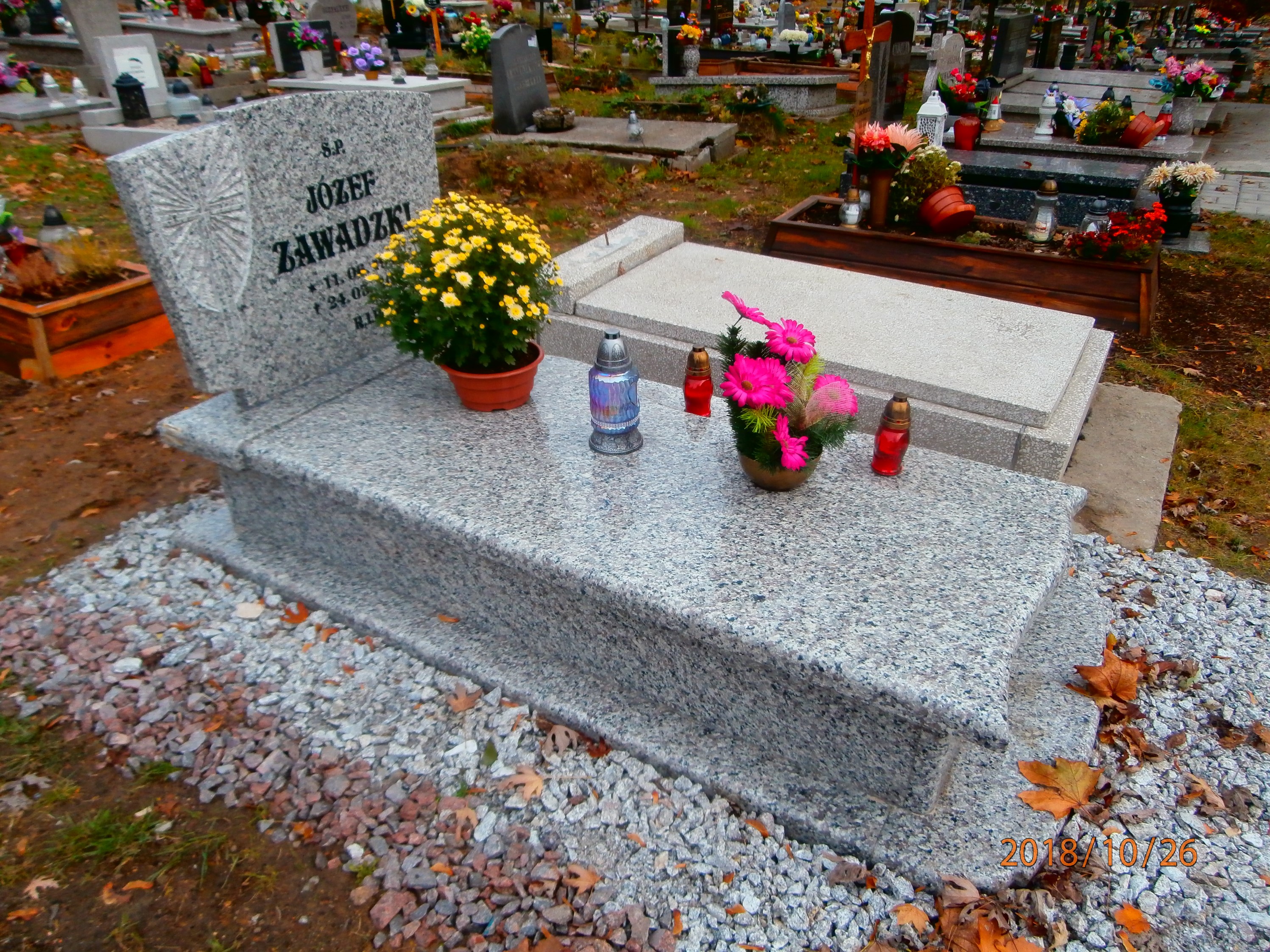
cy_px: 476
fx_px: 880
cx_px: 635
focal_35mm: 24
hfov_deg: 71.6
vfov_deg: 56.8
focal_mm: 4.2
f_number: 3
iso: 100
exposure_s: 1/400
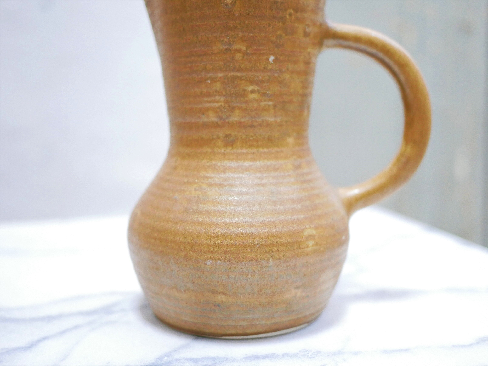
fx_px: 564
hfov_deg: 46.8
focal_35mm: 40
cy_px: 183
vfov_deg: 36.0
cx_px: 244
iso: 1600
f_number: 1.7
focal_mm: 20
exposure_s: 1/60
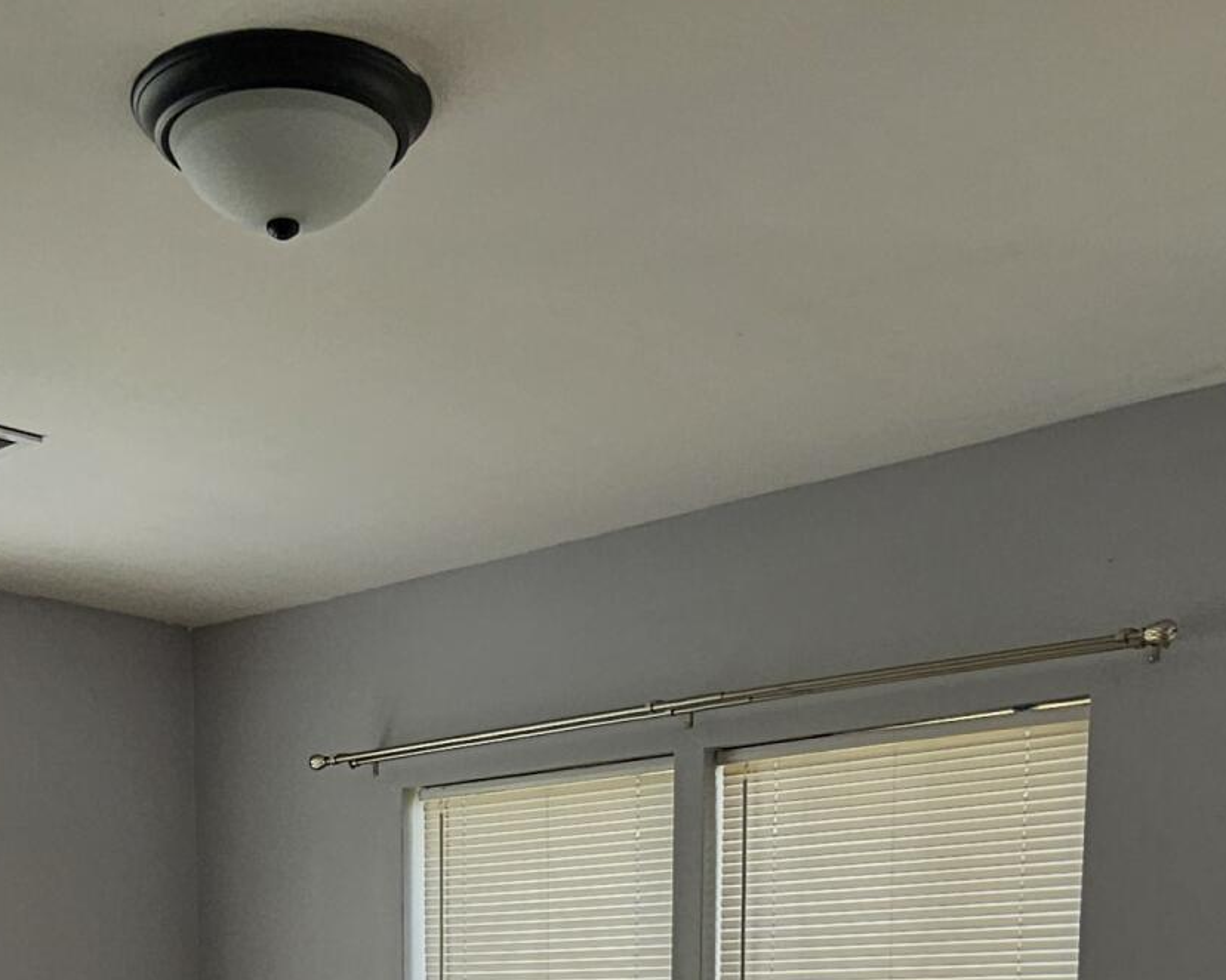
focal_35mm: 46
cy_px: 1263
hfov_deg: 39.7
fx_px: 1669
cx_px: 378
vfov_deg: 27.5
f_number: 2.2
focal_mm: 2.2
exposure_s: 1/167
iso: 50
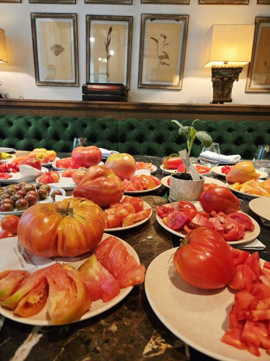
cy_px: 180
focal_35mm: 23
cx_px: 135
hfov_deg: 58.9
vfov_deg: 73.9
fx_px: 239
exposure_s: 1/101
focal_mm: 5.4
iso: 500
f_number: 1.8
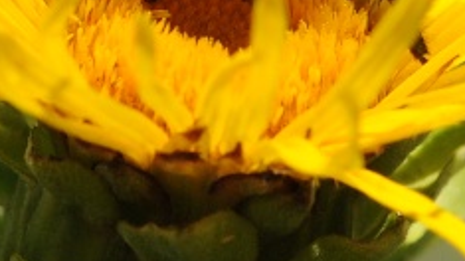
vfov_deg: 0.9
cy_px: -151
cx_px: 91
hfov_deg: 1.5
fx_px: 17589
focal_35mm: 1427
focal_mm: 200
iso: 320
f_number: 9.5
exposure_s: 1/500
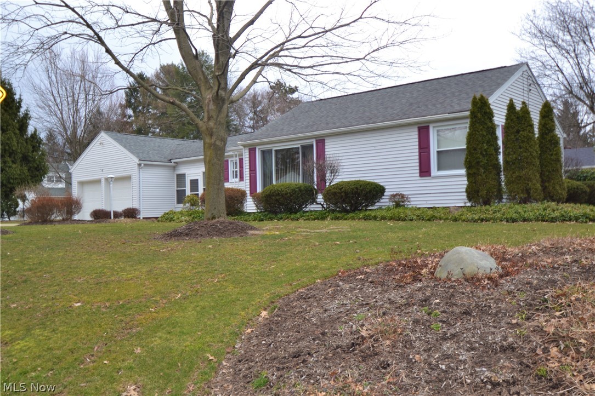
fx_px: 545
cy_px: 198
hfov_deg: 57.2
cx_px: 298
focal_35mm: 33
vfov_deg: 40.0
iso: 100
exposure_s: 1/160
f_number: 4.5
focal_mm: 22
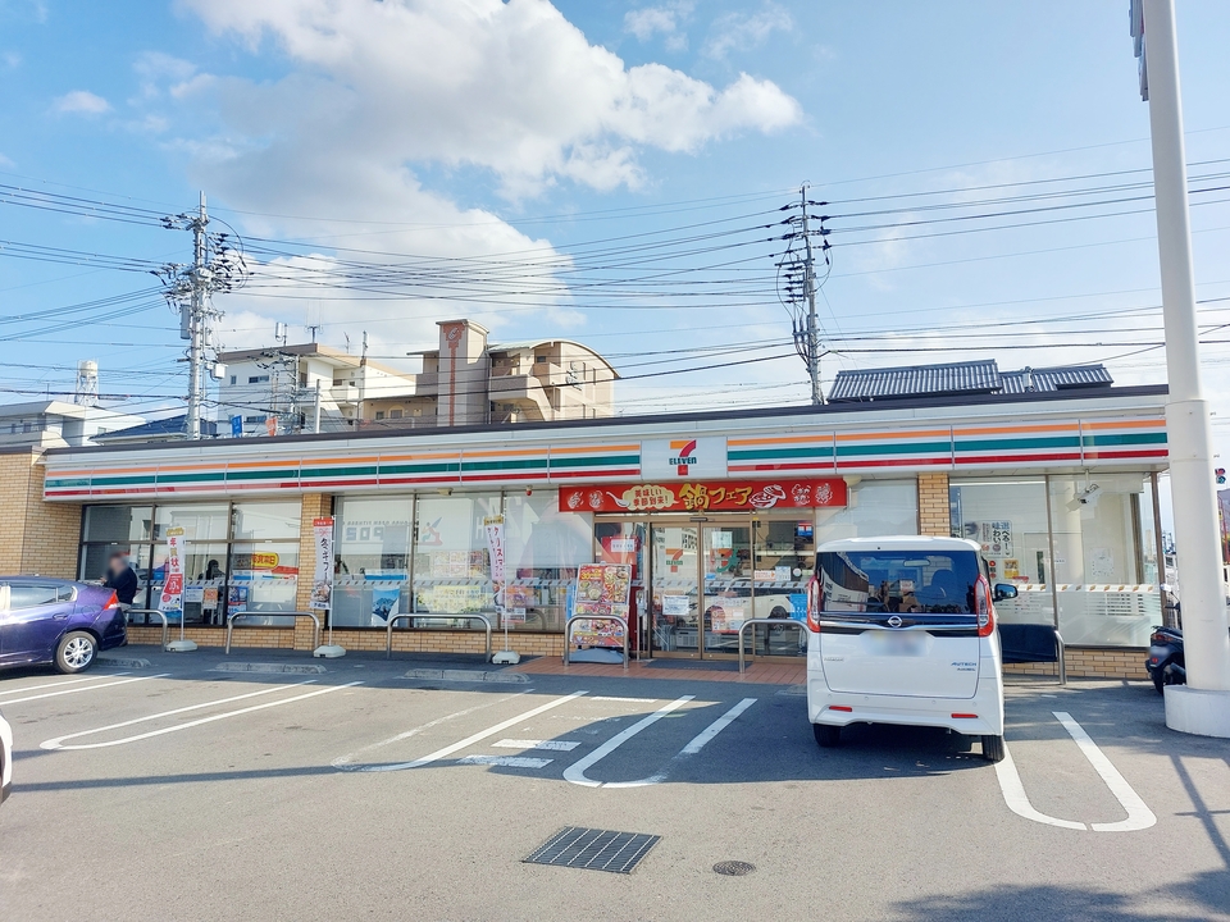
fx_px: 853
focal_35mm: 24
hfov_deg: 71.6
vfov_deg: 56.8
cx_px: 615
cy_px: 461
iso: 25
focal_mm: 5.23
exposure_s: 1/1116
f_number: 1.8
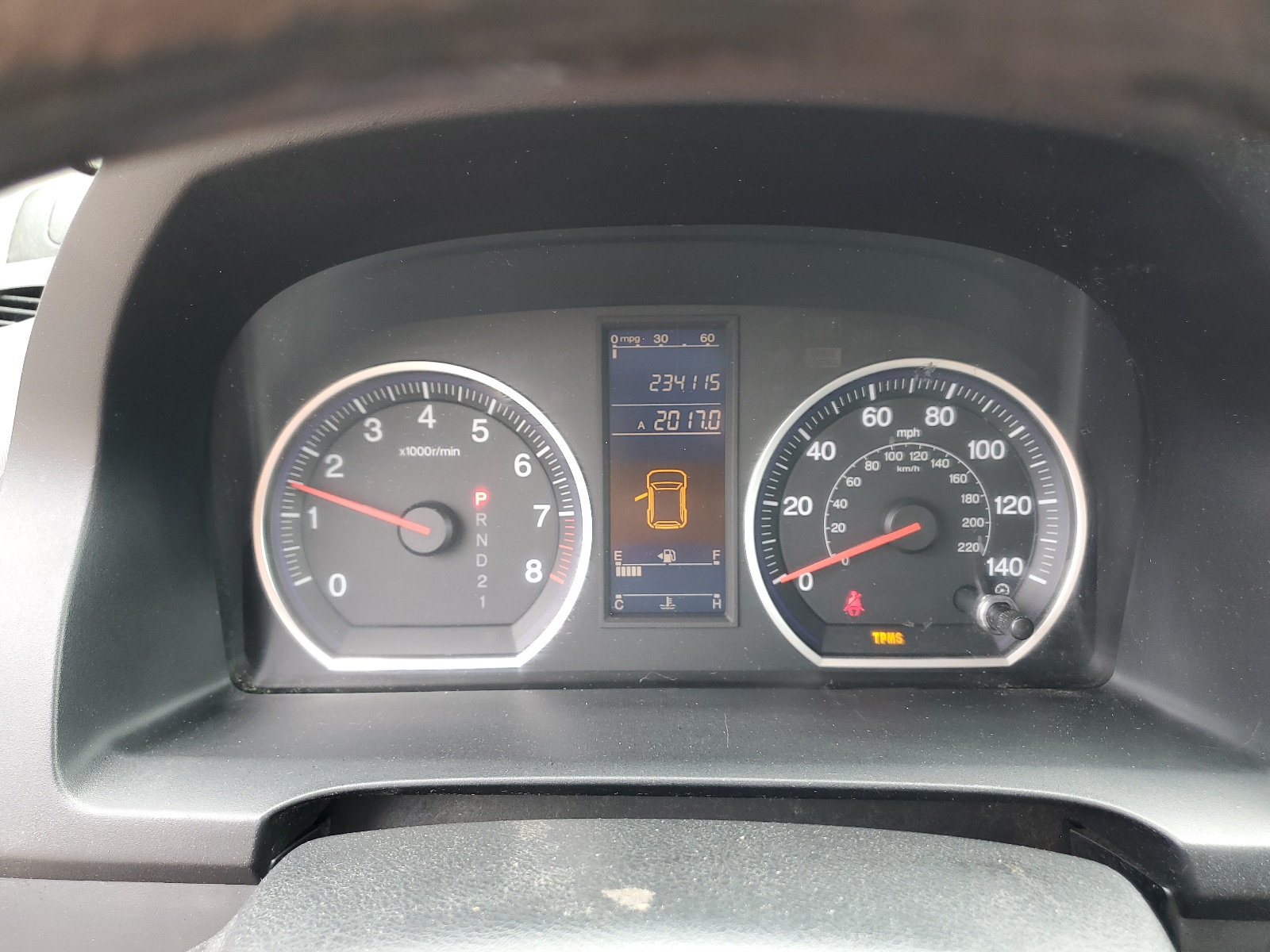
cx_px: 635
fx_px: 954
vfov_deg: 53.1
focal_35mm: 26
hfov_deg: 67.3
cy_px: 476
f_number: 1.5
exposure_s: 1/60.2
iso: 58
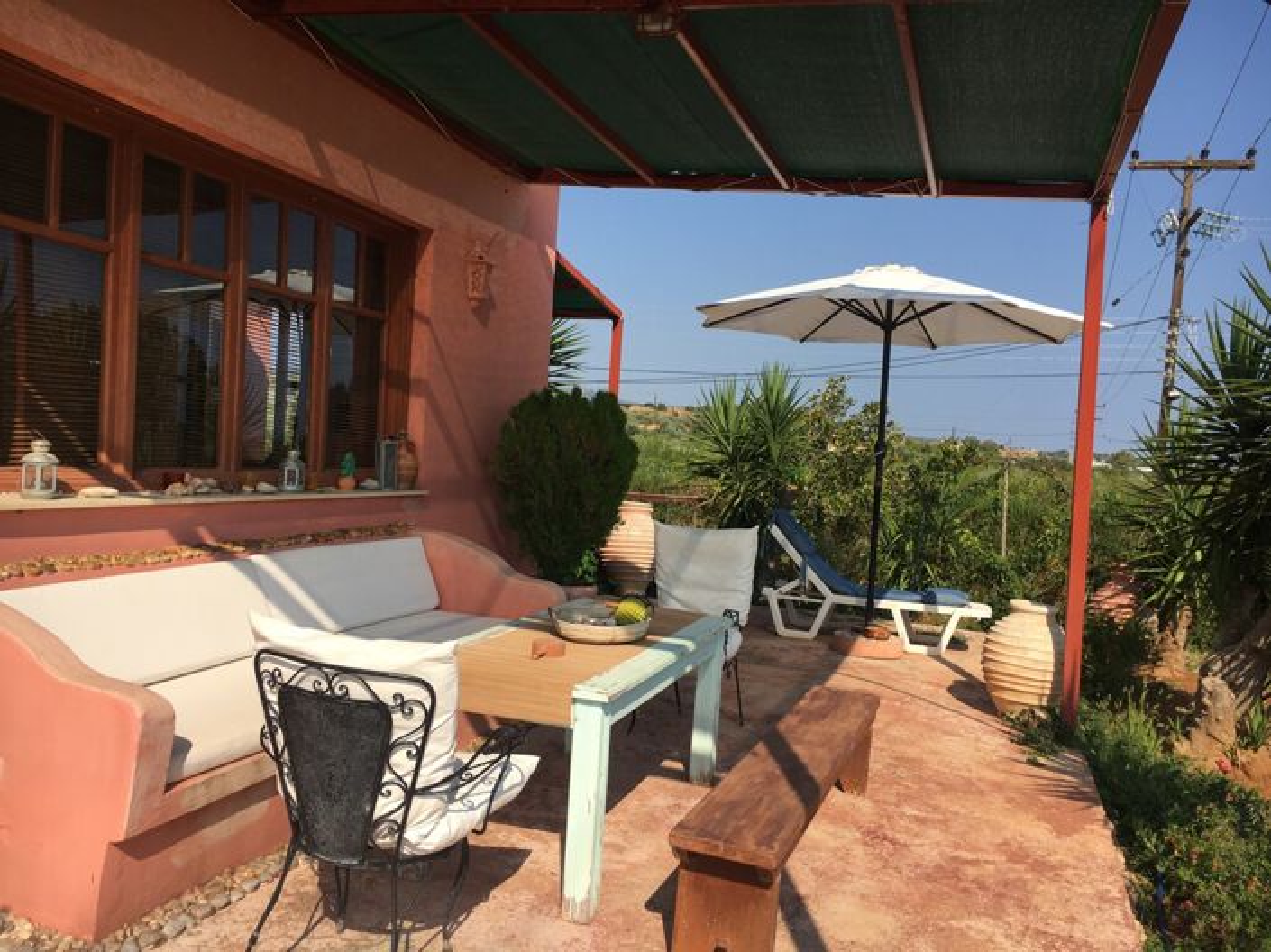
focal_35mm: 29
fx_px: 1064
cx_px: 636
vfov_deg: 48.2
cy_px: 476
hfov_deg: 61.7
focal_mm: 4.15
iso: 25
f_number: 2.2
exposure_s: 1/1832
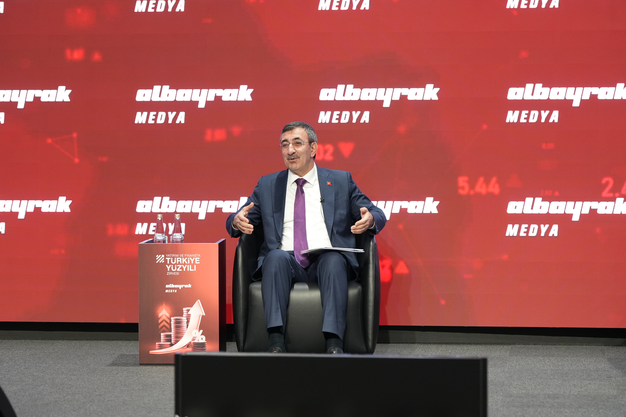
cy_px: 208
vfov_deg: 13.0
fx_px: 1826
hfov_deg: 19.5
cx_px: 313
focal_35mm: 105
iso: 2500
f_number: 4.5
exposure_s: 1/125
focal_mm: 105
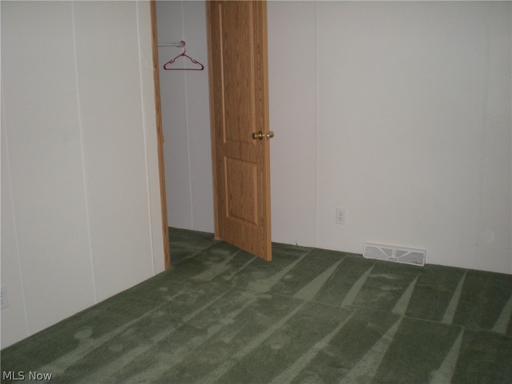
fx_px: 562
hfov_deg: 49.0
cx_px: 256
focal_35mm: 38
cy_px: 192
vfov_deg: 37.7
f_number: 3.1
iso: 195
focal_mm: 6.3
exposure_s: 1/60
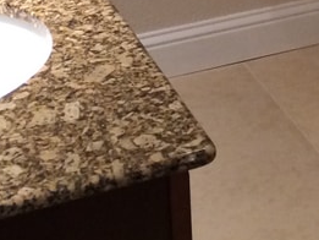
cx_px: 400
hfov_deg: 12.5
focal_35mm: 153
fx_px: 1411
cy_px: -354
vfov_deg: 8.7
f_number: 2.2
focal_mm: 4.12
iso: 160
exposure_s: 1/30
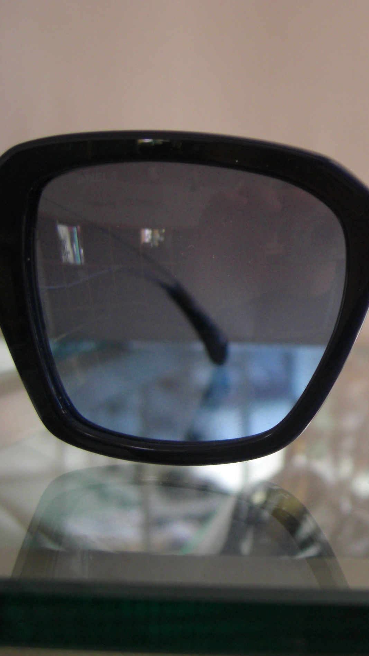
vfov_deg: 37.2
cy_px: 327
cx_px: 404
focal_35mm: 56
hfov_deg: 20.5
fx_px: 974
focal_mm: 7.9
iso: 200
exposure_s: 1/50
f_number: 2.8
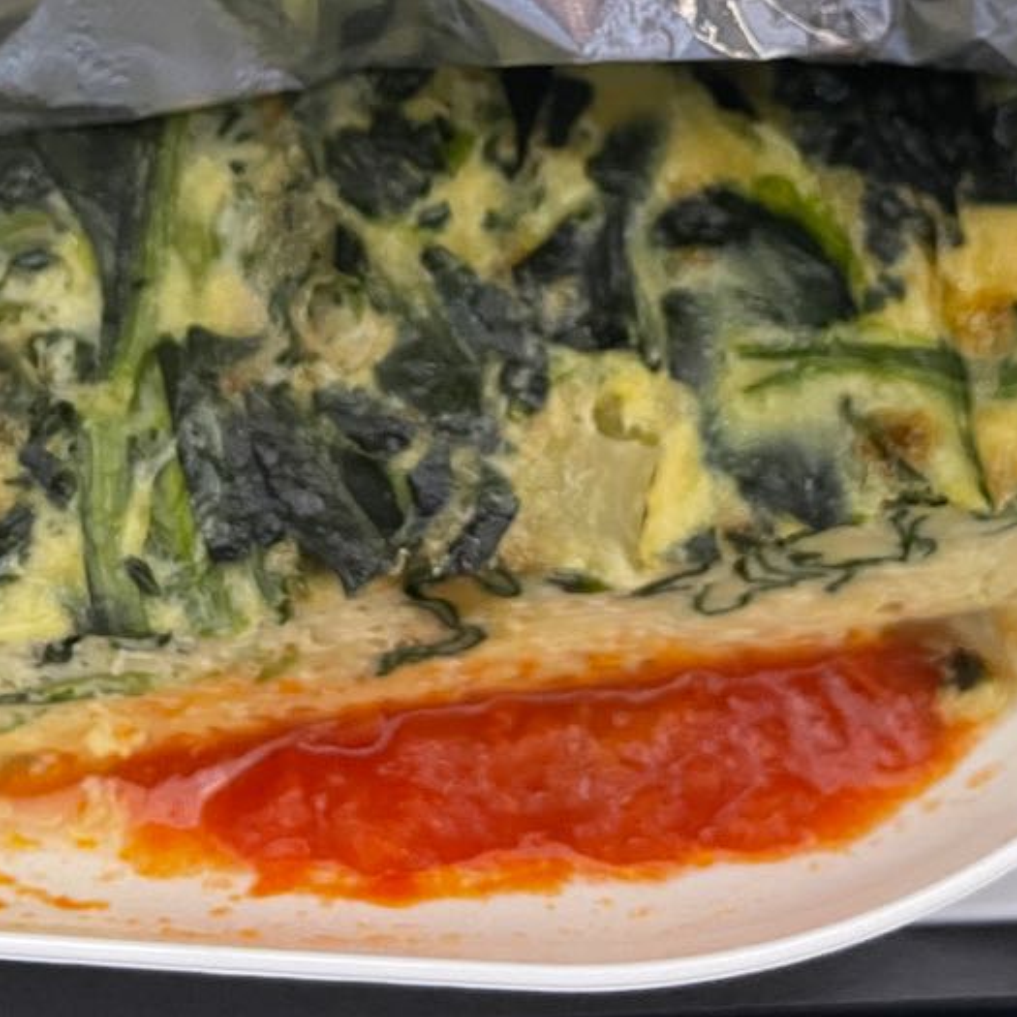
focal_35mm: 56
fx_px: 1861
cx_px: 511
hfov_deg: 30.6
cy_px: 89
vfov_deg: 29.2
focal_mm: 4.2
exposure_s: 1/52
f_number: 1.6
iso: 500
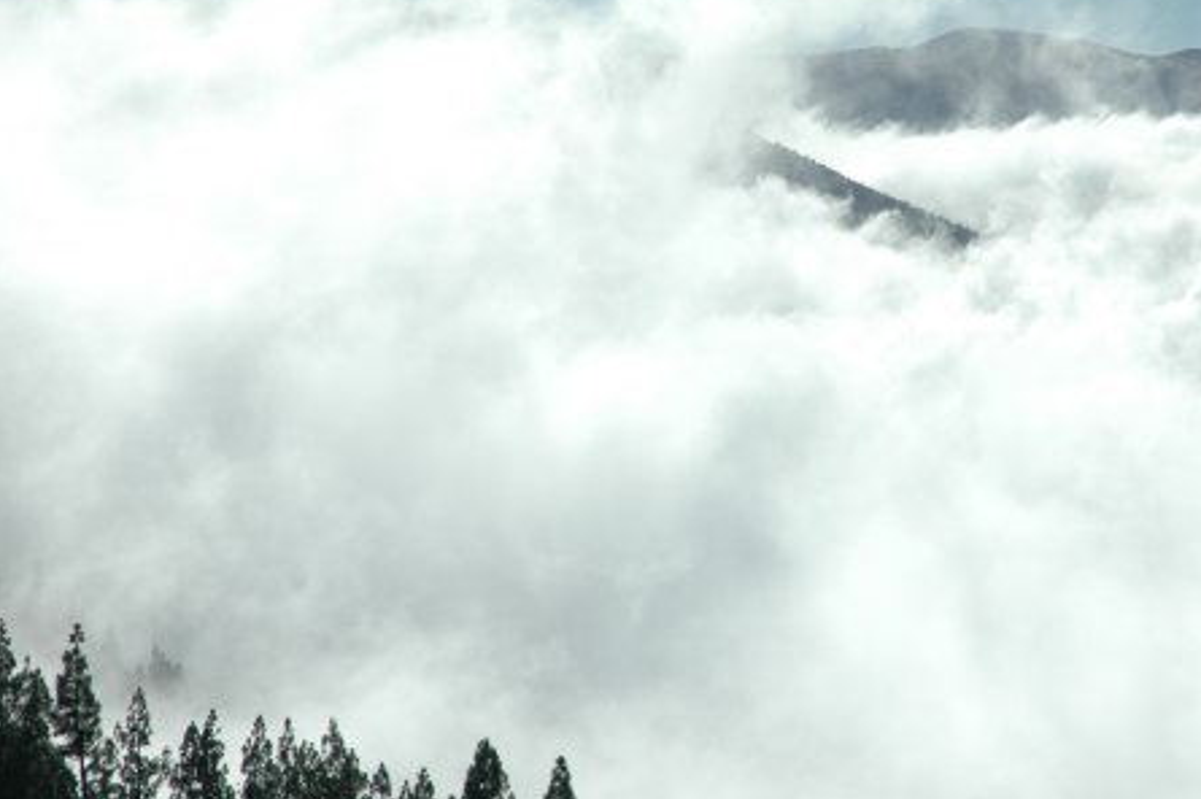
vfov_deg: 8.1
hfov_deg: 12.1
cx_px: 923
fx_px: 5667
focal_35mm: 170
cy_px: 197
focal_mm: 70
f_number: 13
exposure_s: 1/640
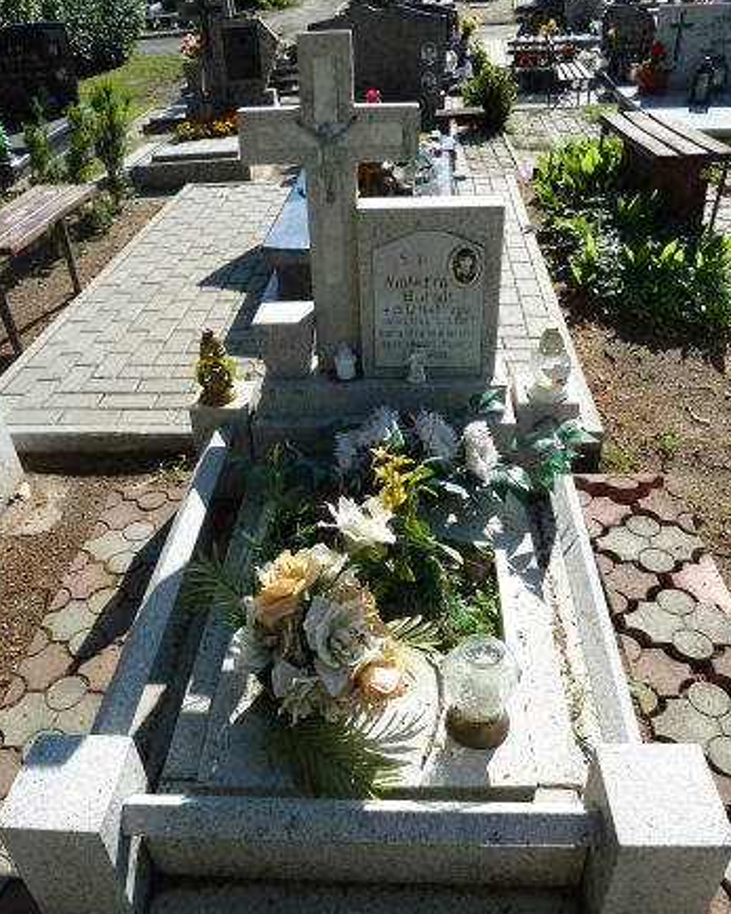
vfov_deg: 64.1
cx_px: 358
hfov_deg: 53.2
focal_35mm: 27
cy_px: 459
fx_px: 730
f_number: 4
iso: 80
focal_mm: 4.1
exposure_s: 1/320
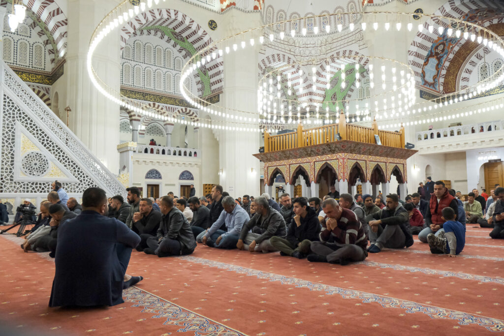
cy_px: 168
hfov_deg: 67.4
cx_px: 252
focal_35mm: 27
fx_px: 378
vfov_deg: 47.9
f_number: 5
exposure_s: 1/100
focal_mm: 18
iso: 4000
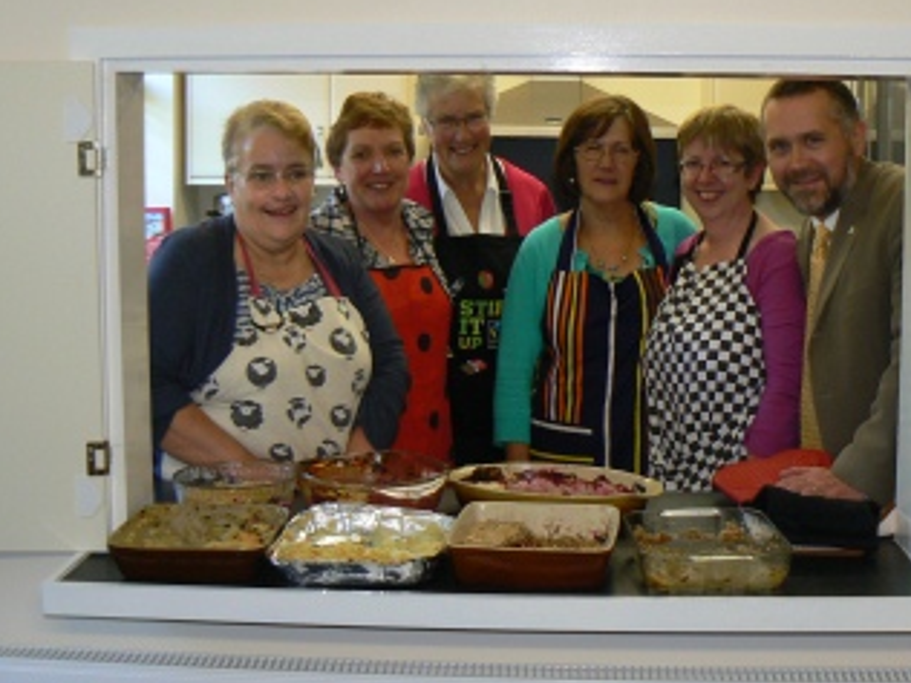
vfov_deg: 28.5
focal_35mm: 51
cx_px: 536
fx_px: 1342
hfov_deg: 37.4
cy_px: 265
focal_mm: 6
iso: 100
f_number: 2.8
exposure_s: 1/25
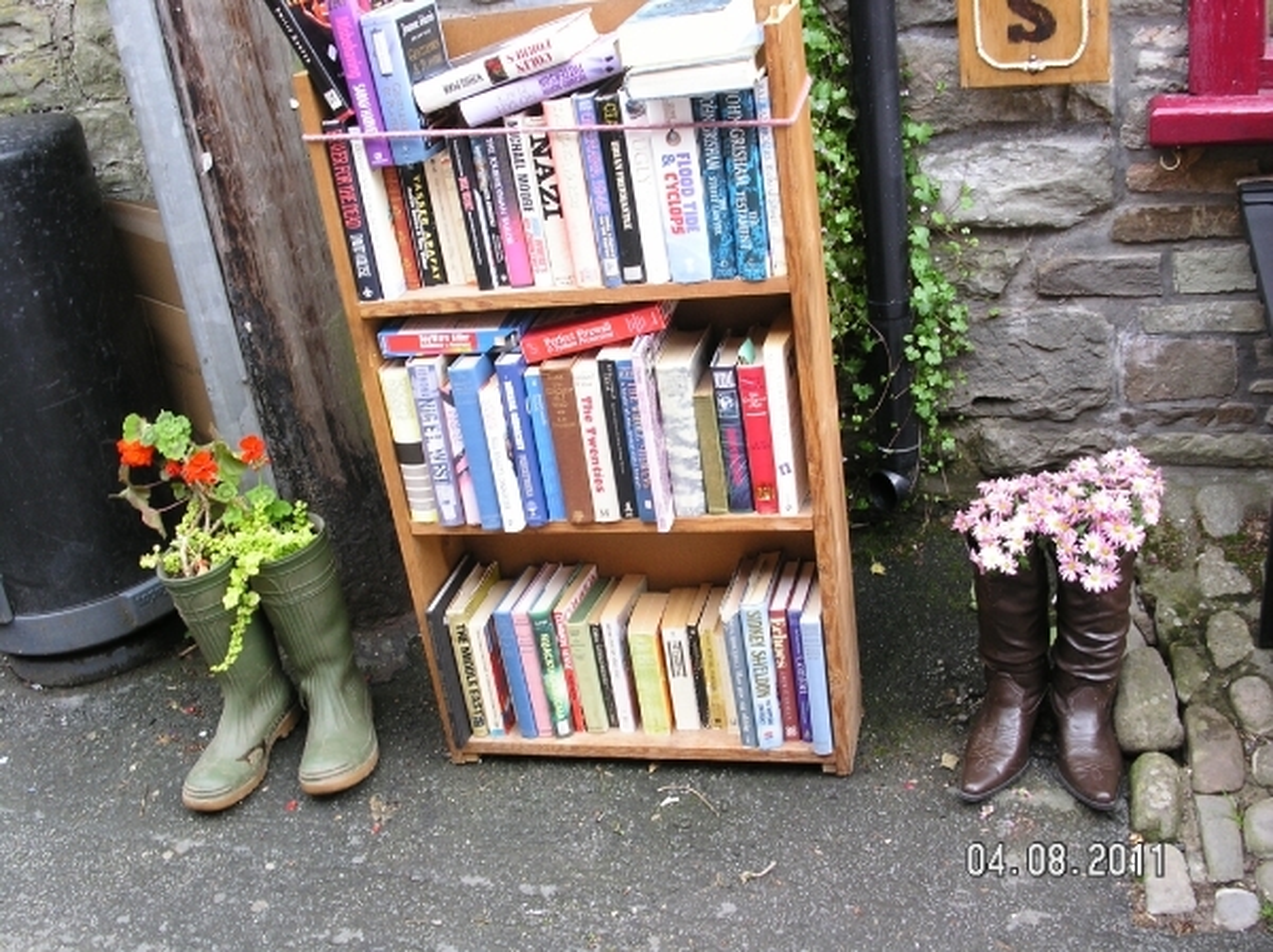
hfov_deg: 49.0
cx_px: 636
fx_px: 1396
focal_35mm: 38
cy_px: 476
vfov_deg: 37.7
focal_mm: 7.8
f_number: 4.5
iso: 100
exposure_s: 1/60
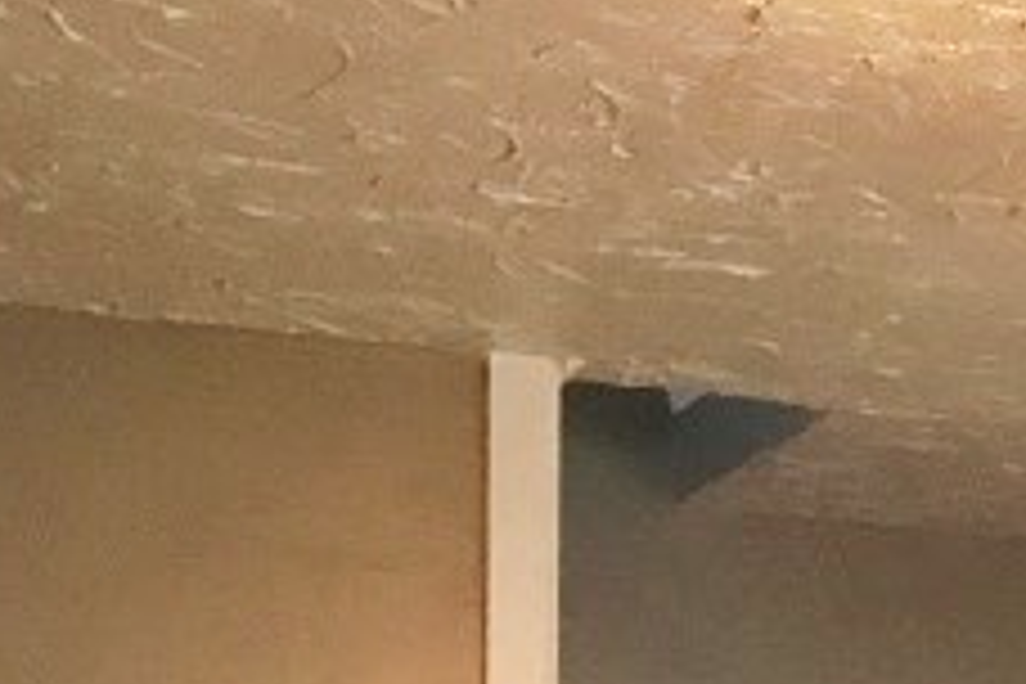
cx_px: 1822
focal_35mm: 131
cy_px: 1404
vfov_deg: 9.7
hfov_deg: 14.0
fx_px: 3733
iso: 80
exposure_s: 1/8
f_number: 1.8
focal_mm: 3.99
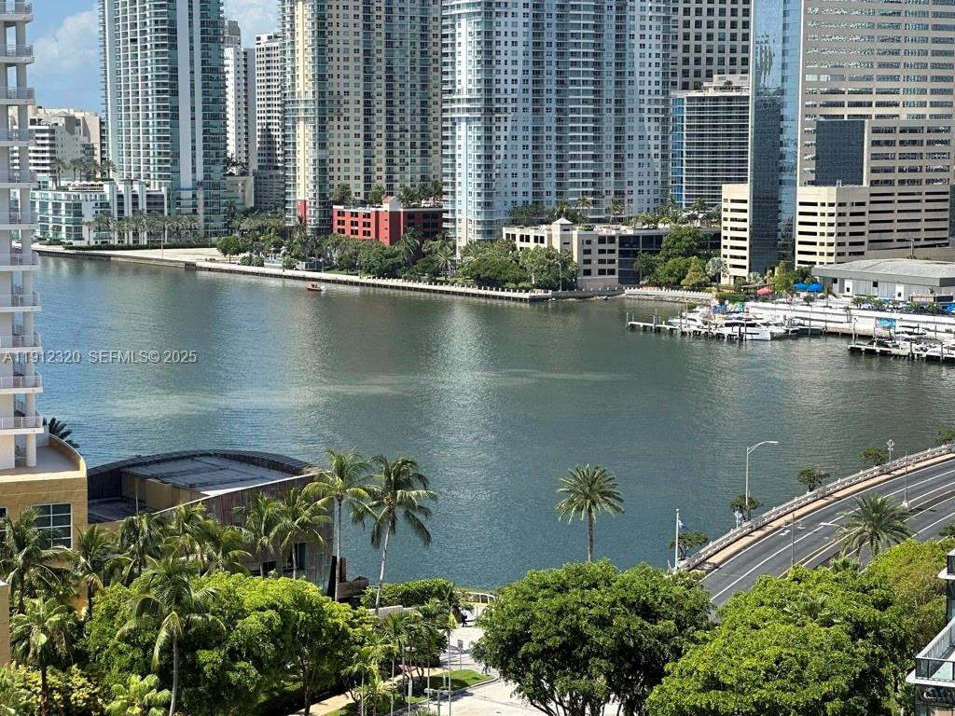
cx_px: 478
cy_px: 358
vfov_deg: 19.1
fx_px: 2124
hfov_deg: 25.3
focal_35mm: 77
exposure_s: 1/645
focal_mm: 9
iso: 32
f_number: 2.8
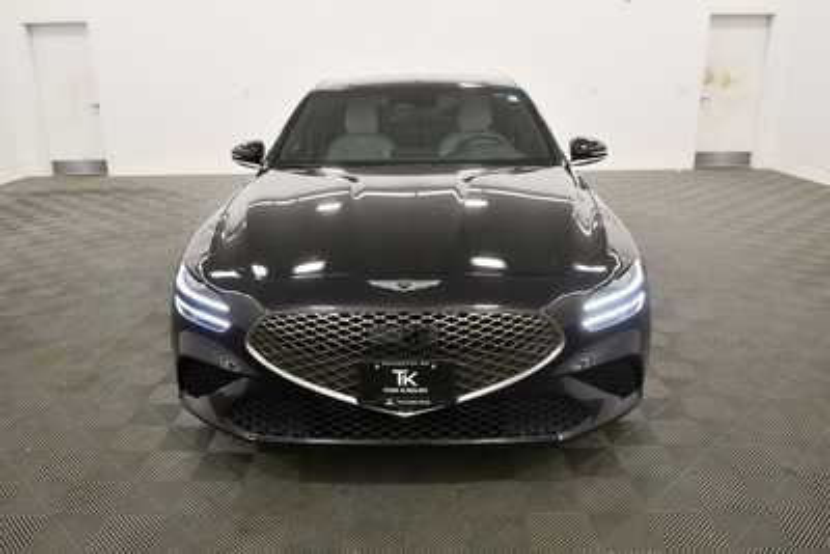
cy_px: 277
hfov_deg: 61.9
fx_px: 692
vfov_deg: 43.6
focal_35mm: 30
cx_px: 415
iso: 1000
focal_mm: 20
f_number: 5.6
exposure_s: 1/125
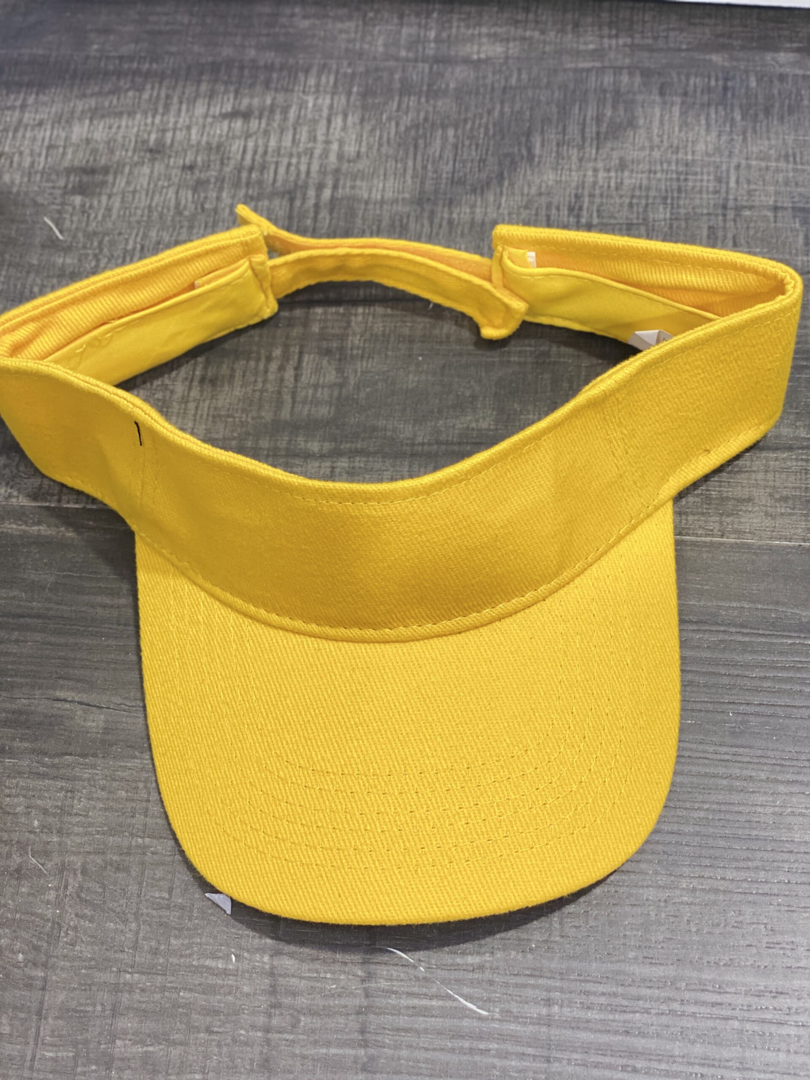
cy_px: 540
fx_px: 1622
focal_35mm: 52
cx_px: 405
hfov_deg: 28.0
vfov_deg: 36.8
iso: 125
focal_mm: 6
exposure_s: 1/33
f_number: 2
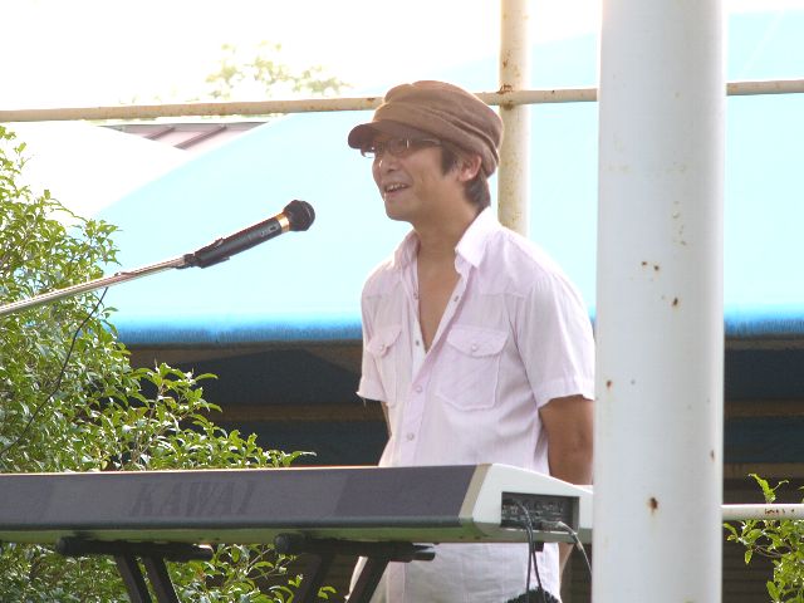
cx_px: 402
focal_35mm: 207
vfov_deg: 7.2
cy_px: 302
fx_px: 4808
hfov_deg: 9.6
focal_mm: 34.4
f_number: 2.8
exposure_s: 1/40
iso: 50
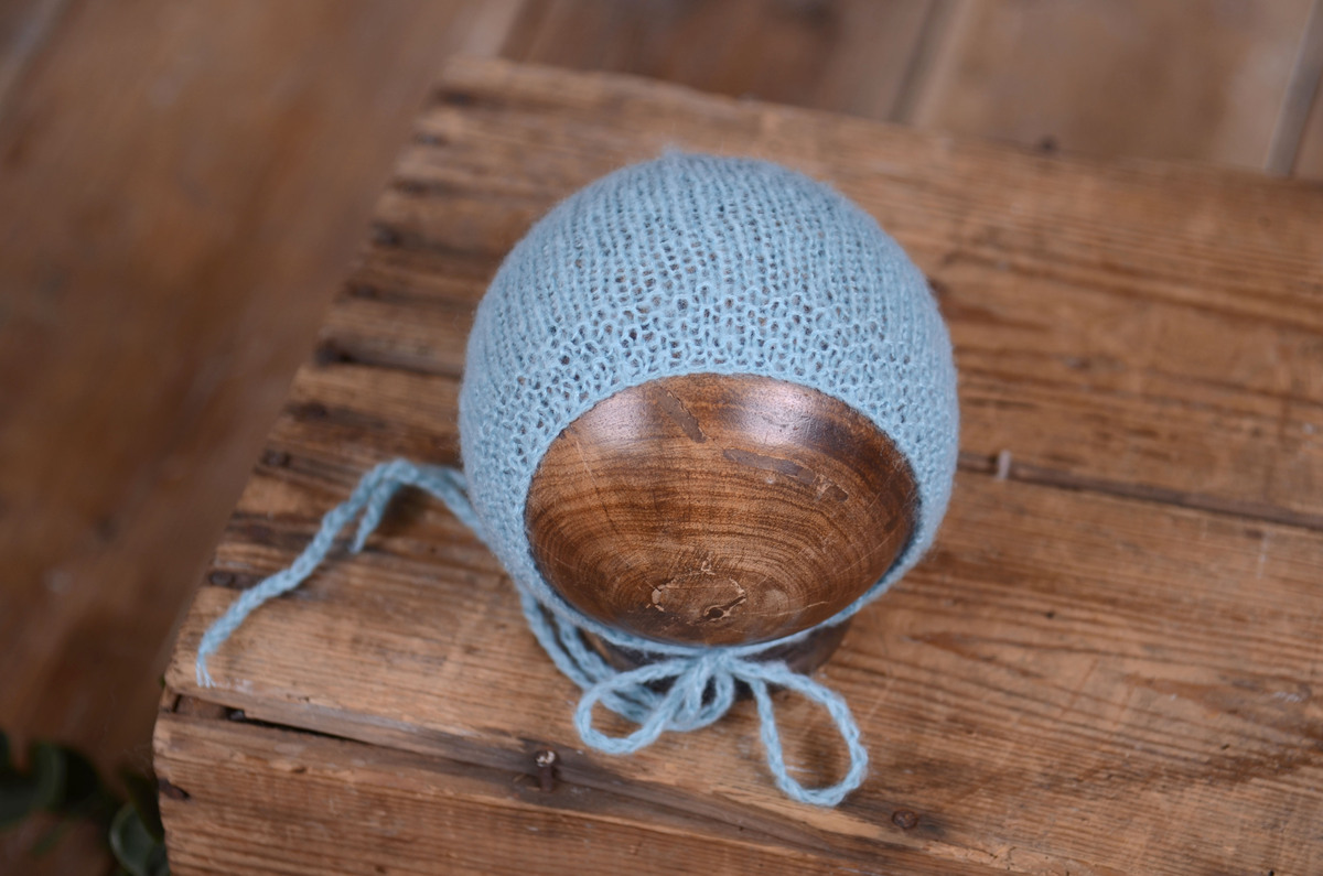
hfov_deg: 19.5
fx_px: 3851
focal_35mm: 105
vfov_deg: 13.0
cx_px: 662
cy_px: 438
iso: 100
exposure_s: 1/100
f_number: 4
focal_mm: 70
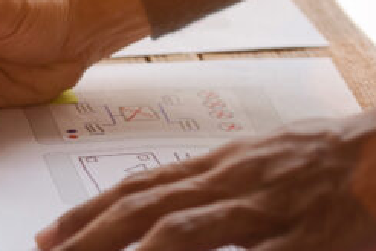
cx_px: -292
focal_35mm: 354
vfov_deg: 3.9
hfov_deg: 5.7
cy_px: 189
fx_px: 3697
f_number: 2.5
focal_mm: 85
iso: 100
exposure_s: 1/200
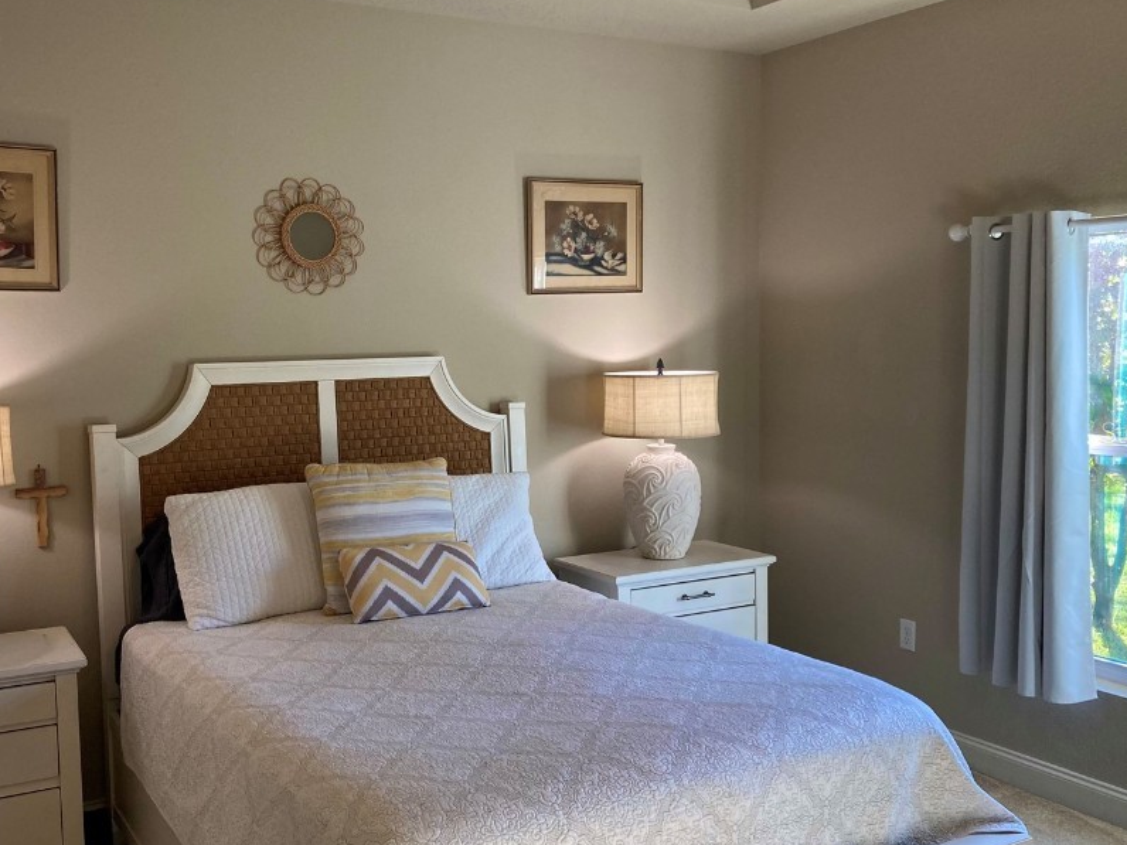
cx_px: 510
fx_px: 1172
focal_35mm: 36
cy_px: 432
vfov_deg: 39.7
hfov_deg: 51.3
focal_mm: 3.99
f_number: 1.8
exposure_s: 1/120
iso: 32
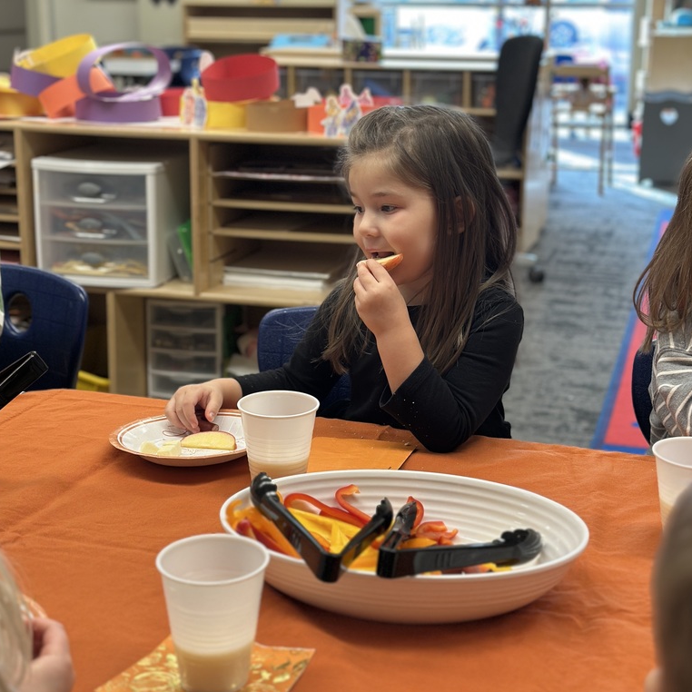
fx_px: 1289
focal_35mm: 57
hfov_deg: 30.0
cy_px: 291
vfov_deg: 30.0
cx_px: 346
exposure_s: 1/60
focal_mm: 6.86
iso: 80
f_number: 1.78
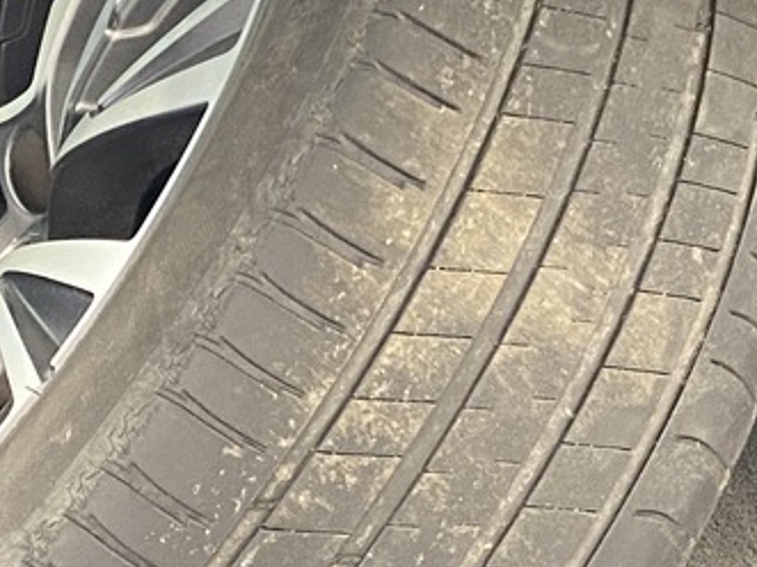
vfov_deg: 13.0
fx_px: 2470
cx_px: 350
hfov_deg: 17.4
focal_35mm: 113
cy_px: 471
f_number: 1.8
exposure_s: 1/33
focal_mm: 4.25
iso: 500
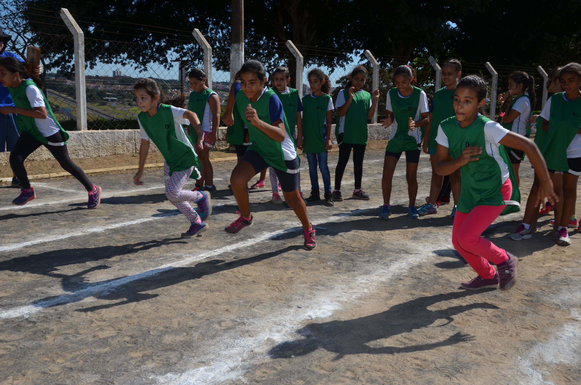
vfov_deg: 34.1
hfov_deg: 49.6
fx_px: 628
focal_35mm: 39
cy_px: 192
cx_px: 290
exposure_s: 1/250
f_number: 9
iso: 100
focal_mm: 26
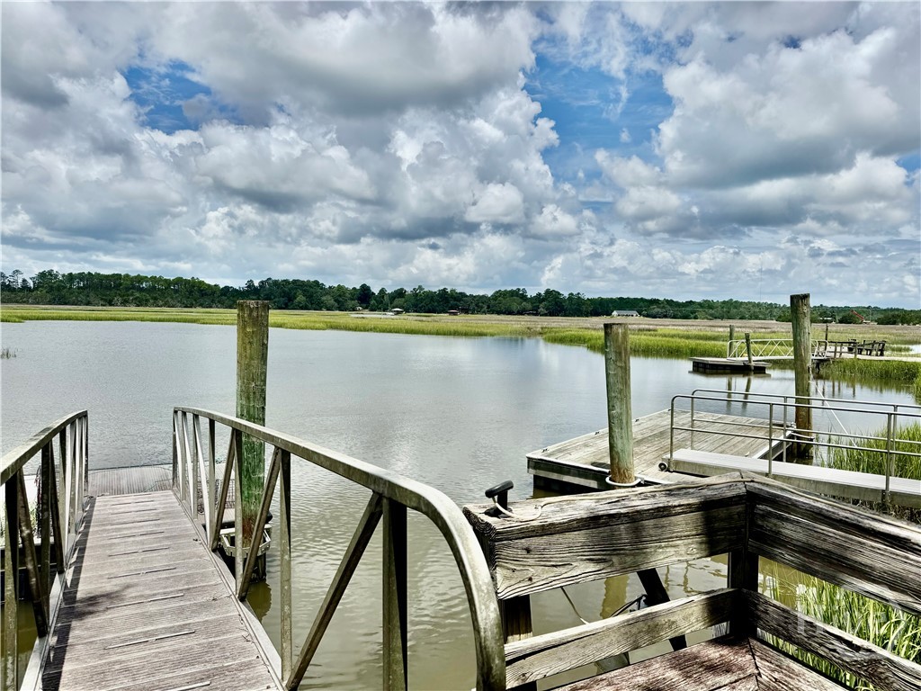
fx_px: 639
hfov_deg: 71.6
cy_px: 346
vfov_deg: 56.8
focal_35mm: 24
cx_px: 460
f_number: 1.78
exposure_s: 1/10417
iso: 80
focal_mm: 6.76
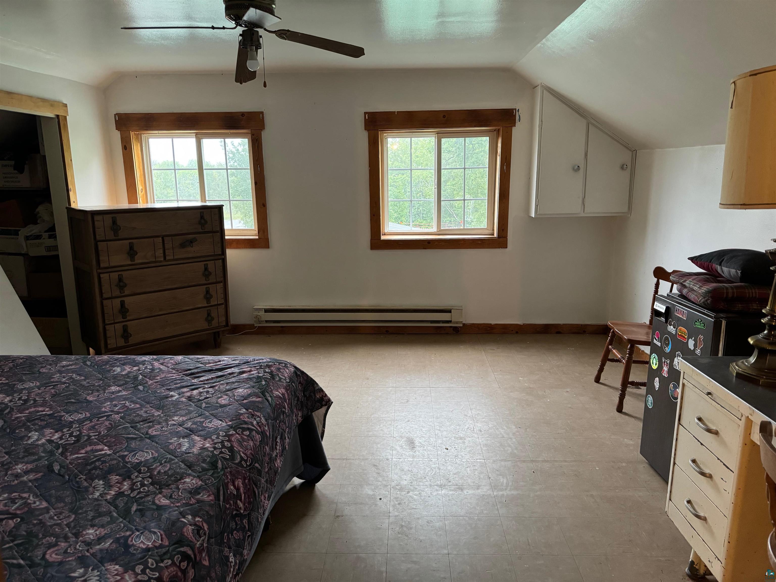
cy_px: 291
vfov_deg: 56.8
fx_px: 538
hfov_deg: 71.6
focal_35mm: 24
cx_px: 388
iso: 640
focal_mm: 6.76
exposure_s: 1/60
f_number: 1.78
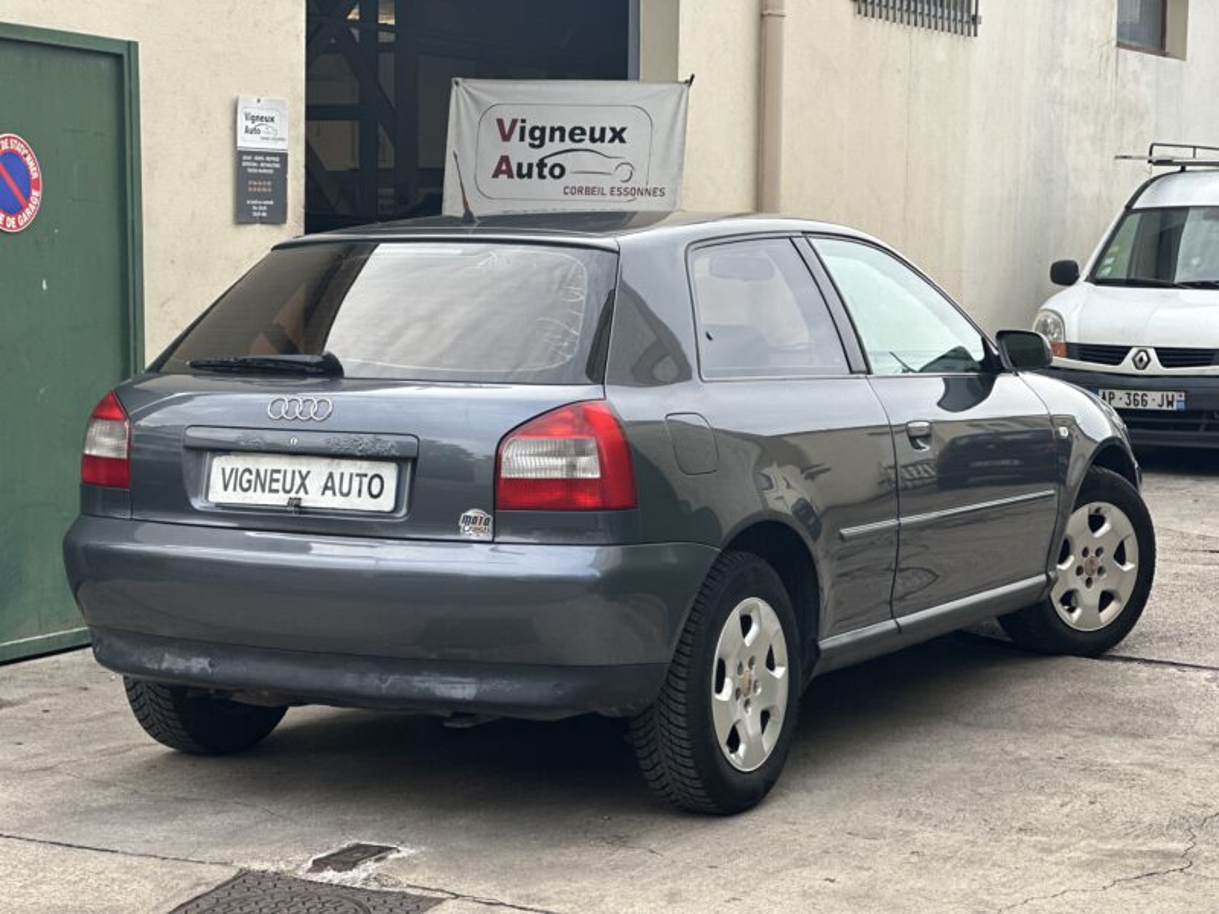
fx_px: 2712
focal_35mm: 77
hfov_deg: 25.3
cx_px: 610
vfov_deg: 19.1
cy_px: 457
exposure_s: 1/121
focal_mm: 9
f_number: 2.8
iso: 40
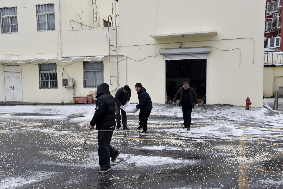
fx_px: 275
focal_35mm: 35
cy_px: 94
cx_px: 142
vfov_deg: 37.9
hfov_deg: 54.4
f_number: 7.1
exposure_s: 1/200
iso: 400
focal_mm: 35
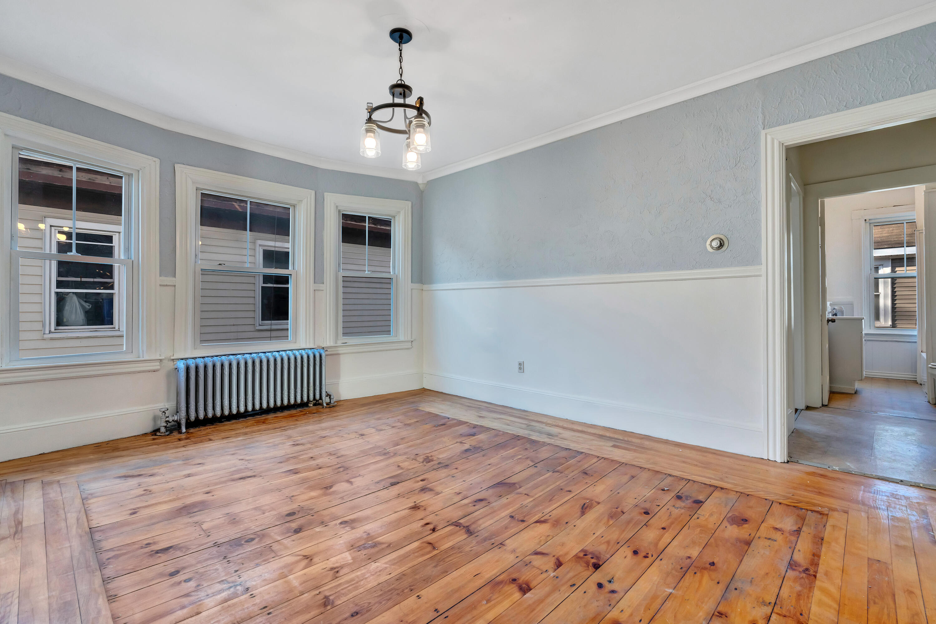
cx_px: 468
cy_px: 312
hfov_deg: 96.7
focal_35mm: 16
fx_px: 416
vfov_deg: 73.7
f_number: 8
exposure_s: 1/60
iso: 800
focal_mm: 16
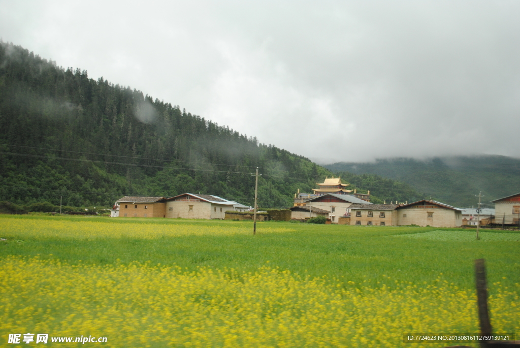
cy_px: 174
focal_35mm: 44
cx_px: 260
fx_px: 629
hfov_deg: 44.9
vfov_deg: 30.9
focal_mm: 29
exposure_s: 1/250
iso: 400
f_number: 4.5
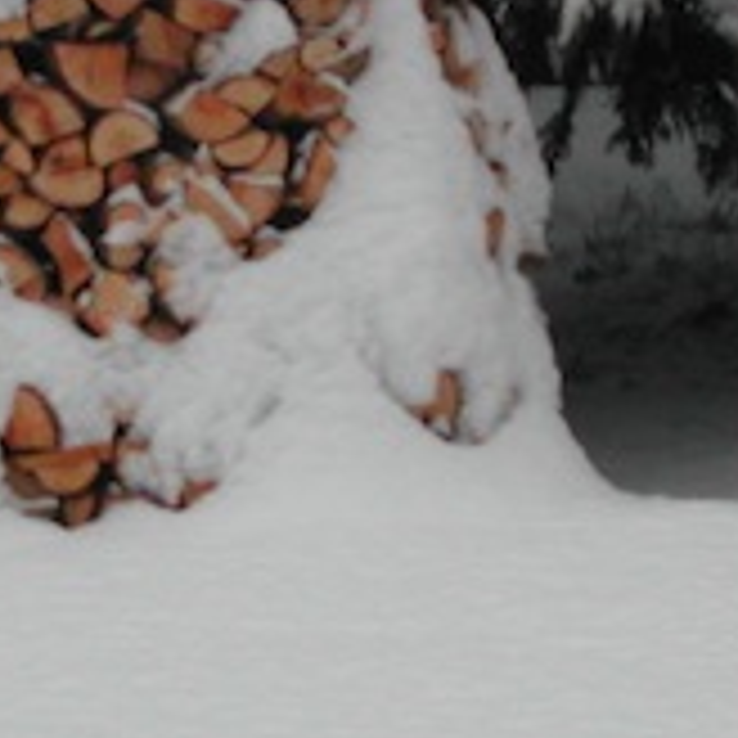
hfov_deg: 5.2
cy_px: 86
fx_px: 8056
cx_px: 86
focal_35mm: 334
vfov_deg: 5.2
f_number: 12.4
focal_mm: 20.5
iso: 100
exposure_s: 1/138
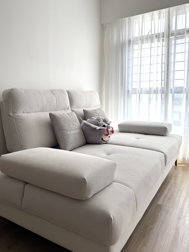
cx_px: 94
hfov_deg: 56.8
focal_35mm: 24
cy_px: 126
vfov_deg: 71.6
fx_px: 175
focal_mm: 6.76
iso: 64
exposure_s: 1/271
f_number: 1.78
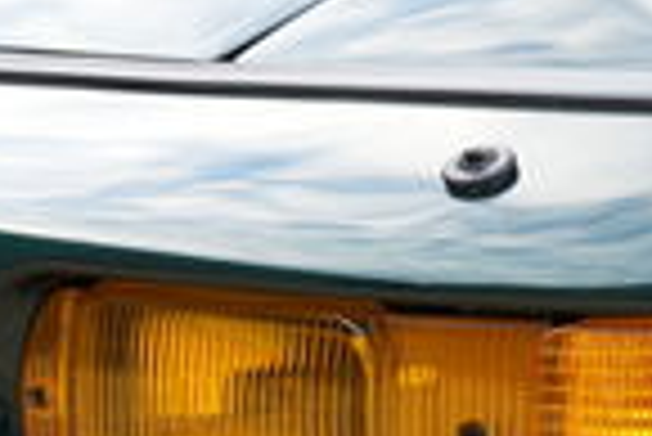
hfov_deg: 8.9
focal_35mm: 228
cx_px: 733
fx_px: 4134
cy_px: 200
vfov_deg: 6.0
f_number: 4
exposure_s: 1/60
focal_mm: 43.2
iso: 160
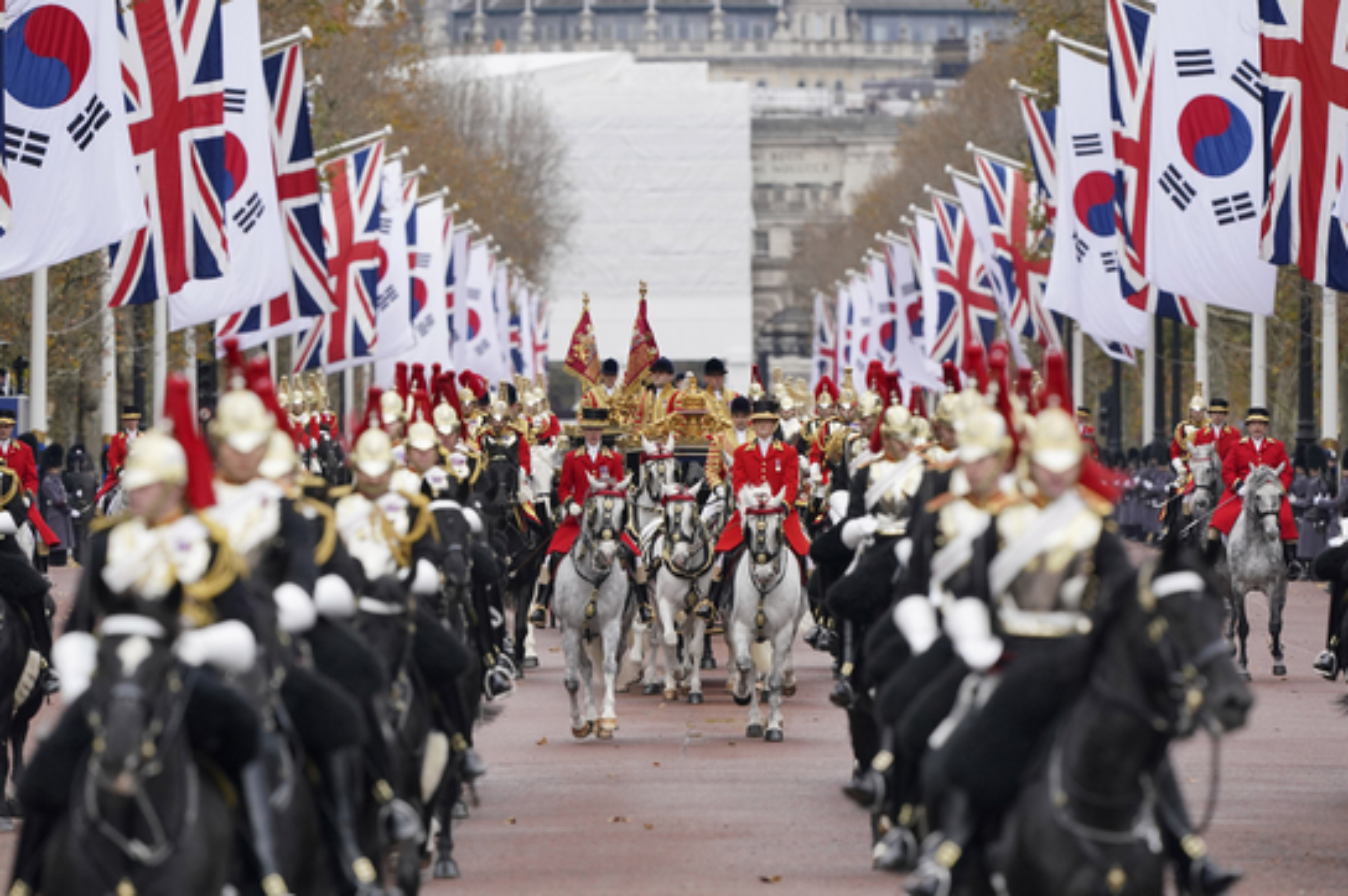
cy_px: 444
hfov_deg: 5.0
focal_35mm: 412
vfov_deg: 3.3
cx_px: 674
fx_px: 15417
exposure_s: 1/2000
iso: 2500
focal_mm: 400
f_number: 5.6
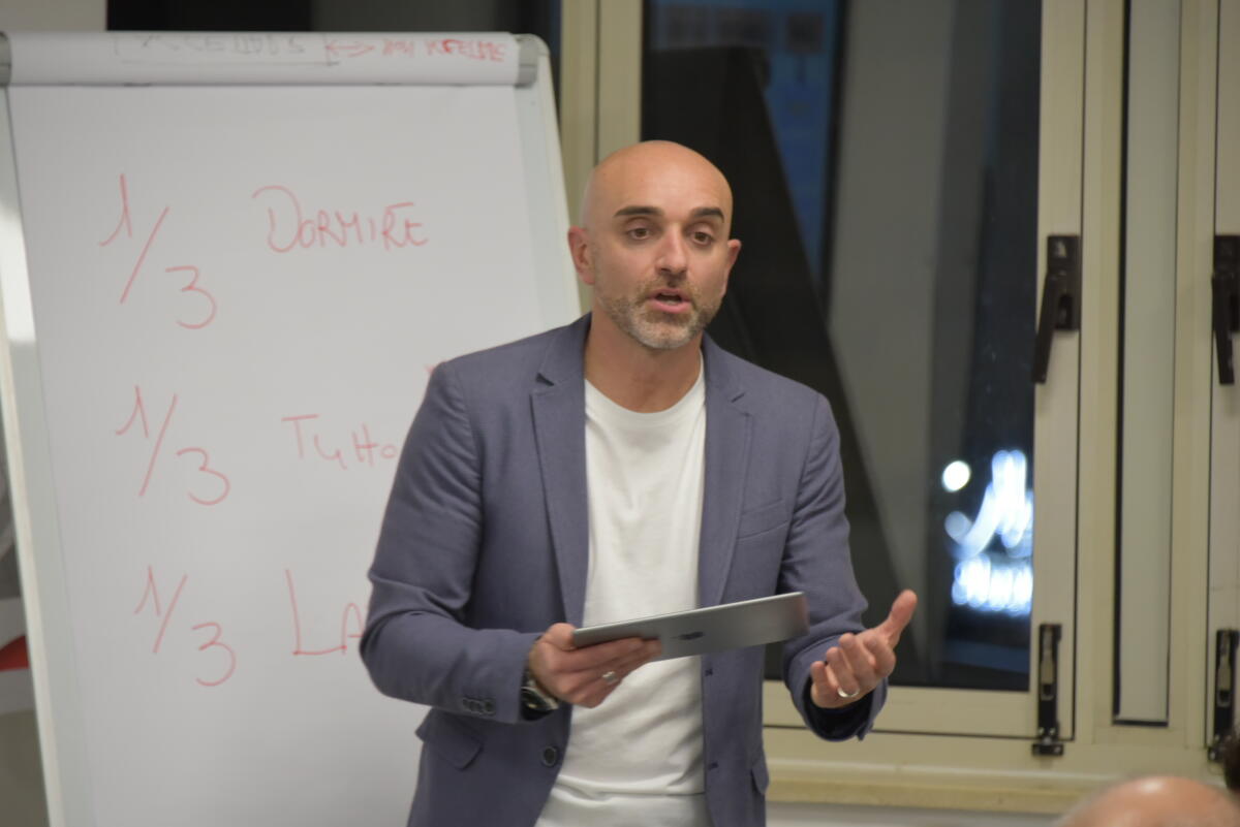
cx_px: 620
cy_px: 414
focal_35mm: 230
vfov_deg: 6.0
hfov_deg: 8.9
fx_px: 7925
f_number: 5.6
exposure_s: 1/125
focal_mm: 230
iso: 2800
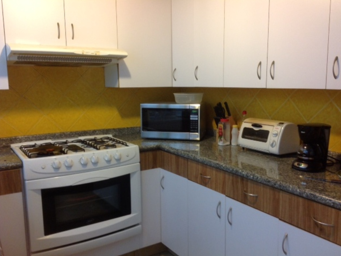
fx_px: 355
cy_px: 130
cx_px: 174
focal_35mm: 36
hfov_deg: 51.4
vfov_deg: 39.6
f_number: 2.4
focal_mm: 4.28
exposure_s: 1/15
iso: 80
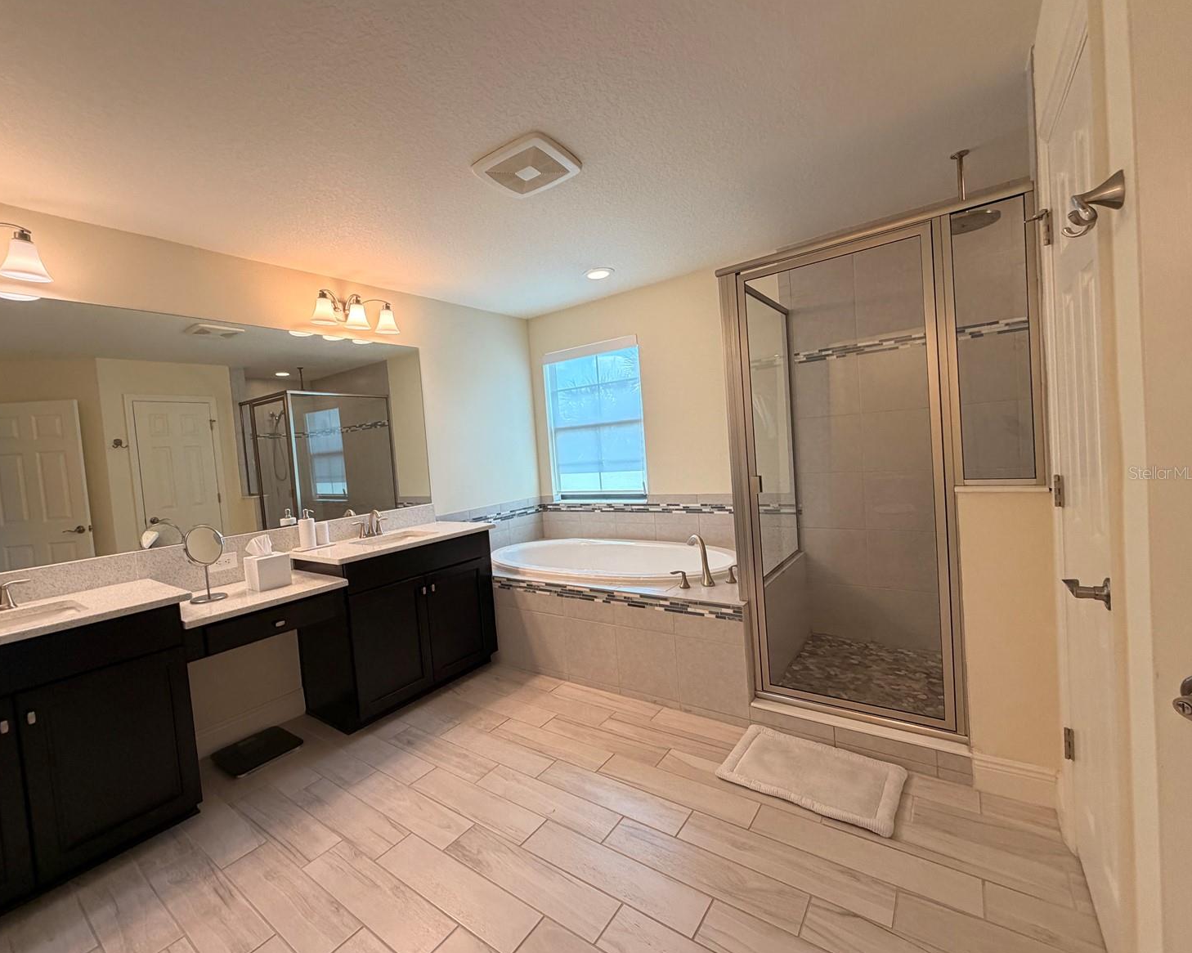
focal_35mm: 15
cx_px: 552
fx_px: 529
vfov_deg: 84.0
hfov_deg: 96.6
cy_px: 472
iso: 200
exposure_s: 1/120
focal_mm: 2.22
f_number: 2.2
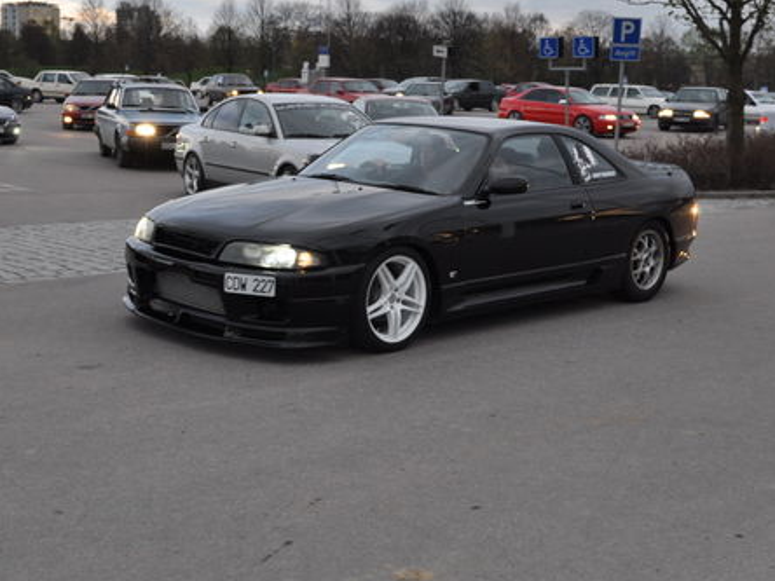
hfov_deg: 35.5
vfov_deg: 27.0
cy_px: 243
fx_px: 1209
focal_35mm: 54
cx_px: 321
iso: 400
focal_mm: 26
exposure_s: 1/100
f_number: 5
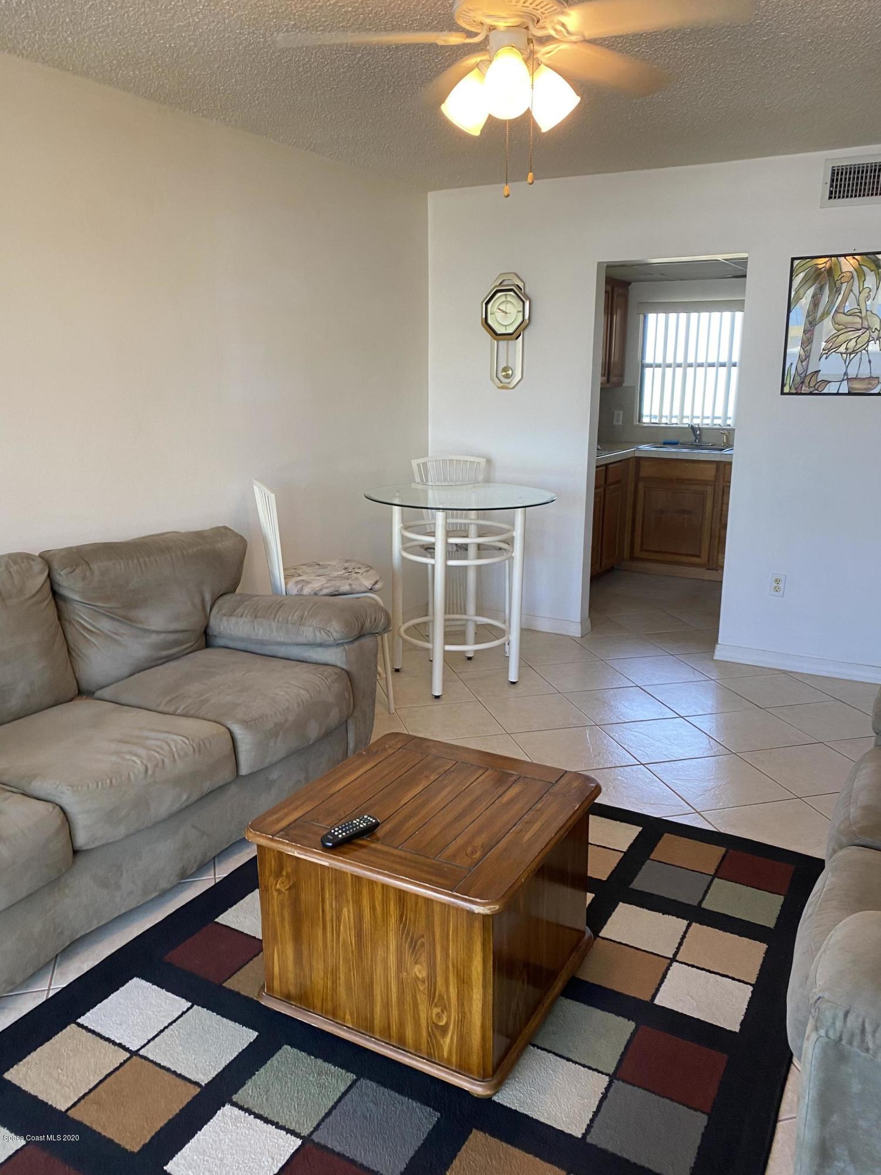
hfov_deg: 53.1
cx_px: 440
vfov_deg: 67.3
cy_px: 588
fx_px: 882
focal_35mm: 26
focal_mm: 4.25
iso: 80
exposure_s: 1/60
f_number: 1.8
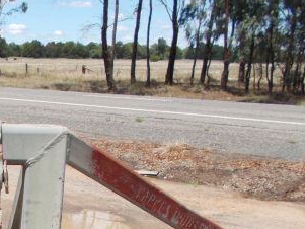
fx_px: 608
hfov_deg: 25.8
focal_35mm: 69
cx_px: -39
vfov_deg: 20.1
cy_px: 270
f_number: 8
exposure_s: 1/160
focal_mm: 4.6
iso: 80
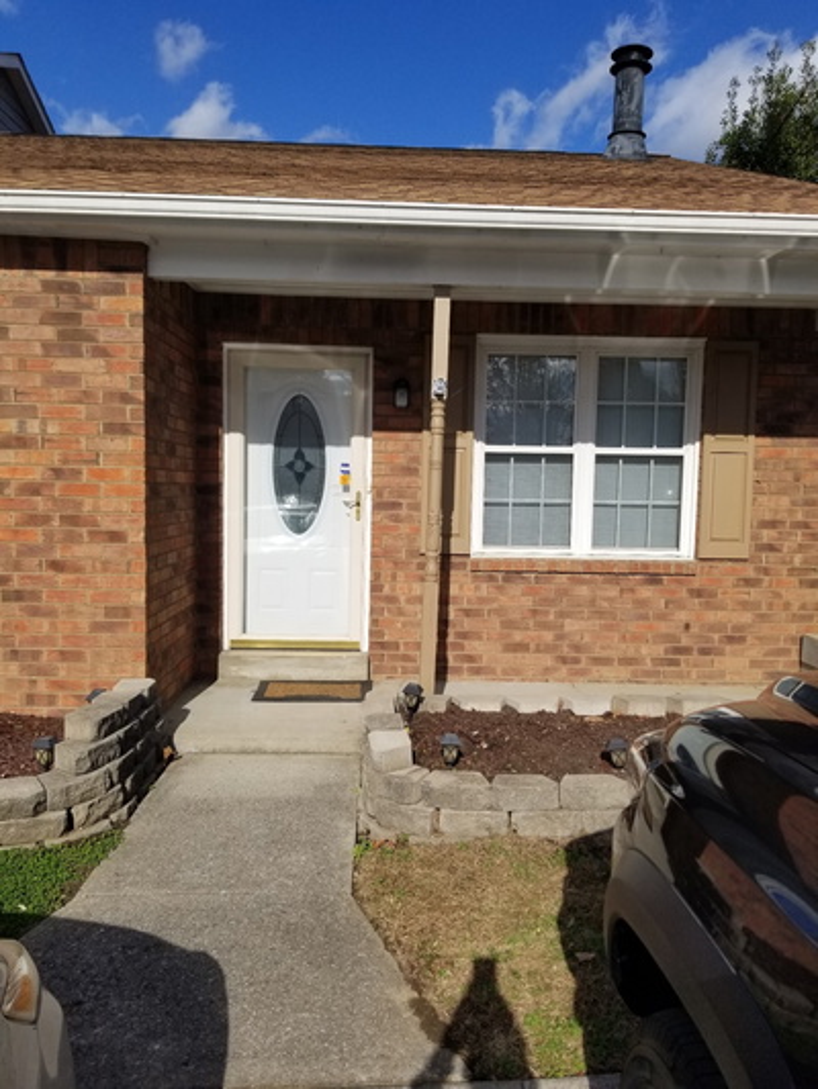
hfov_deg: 53.1
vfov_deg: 67.3
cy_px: 544
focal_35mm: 26
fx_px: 819
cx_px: 409
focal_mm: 4.3
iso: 50
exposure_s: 1/4320
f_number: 1.7
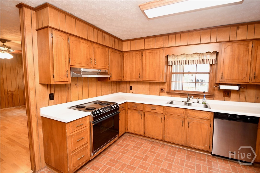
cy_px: 86
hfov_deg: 100.4
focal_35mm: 15
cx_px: 130
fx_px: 108
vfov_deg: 77.3
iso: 900
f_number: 4
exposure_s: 1/60
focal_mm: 10
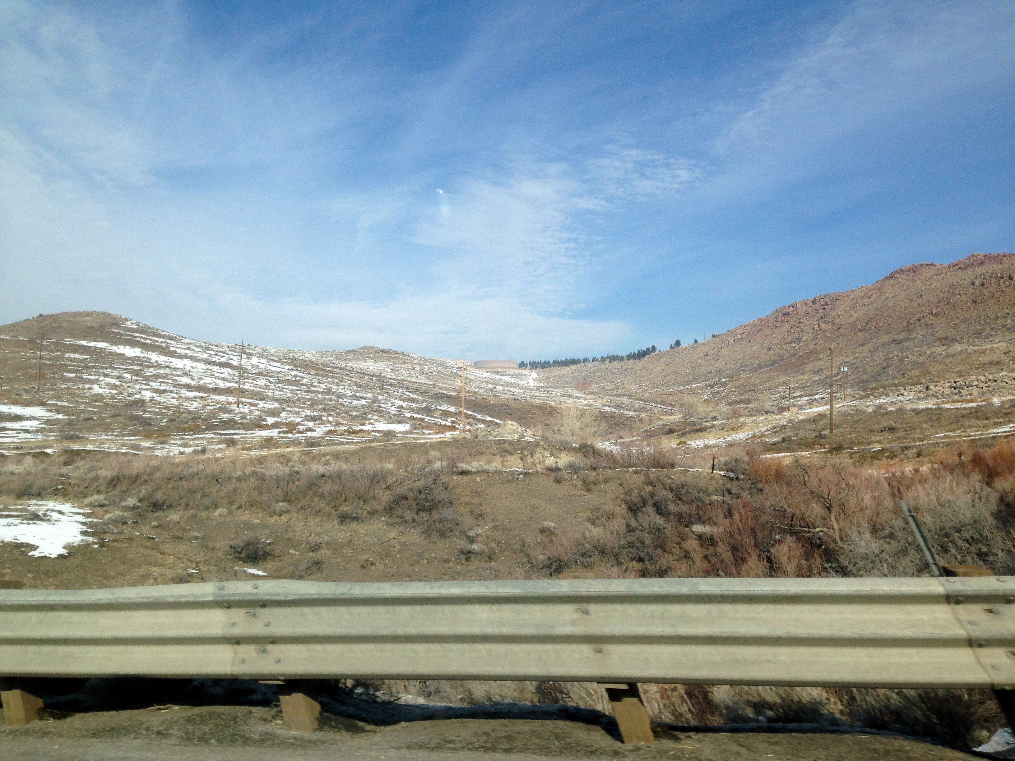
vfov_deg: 42.9
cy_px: 380
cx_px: 508
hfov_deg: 55.4
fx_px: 968
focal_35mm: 33
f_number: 2.4
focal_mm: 4.13
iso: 50
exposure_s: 1/1938
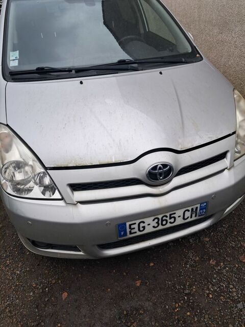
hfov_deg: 51.4
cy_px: 164
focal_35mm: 27
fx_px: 255
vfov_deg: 65.3
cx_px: 122
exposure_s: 1/100
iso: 50
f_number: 1.8
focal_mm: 4
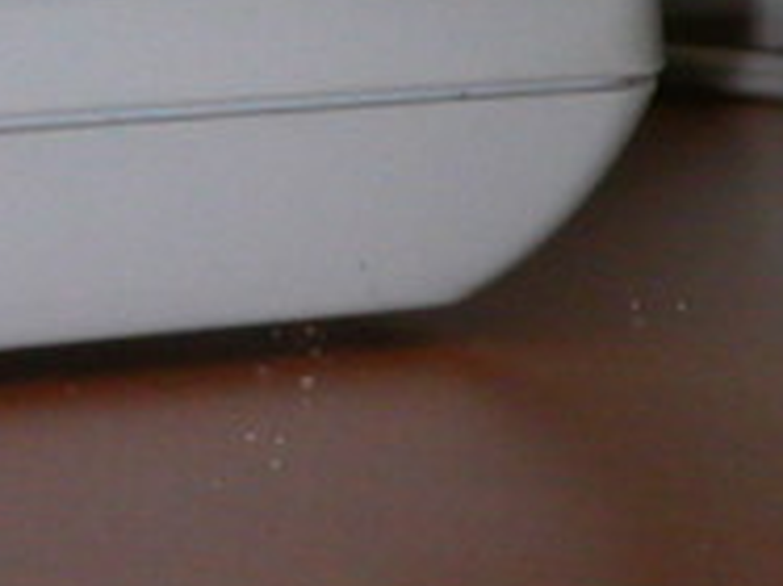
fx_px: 4589
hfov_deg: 9.2
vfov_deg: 7.2
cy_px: 779
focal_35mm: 203
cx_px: 1533
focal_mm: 5.6
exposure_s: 1/59.9
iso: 100
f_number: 4.5
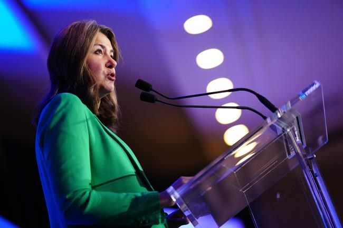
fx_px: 1286
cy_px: 114
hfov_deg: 15.2
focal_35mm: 135
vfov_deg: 10.2
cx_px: 172
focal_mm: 135
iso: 4000
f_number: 1.8
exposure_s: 1/320
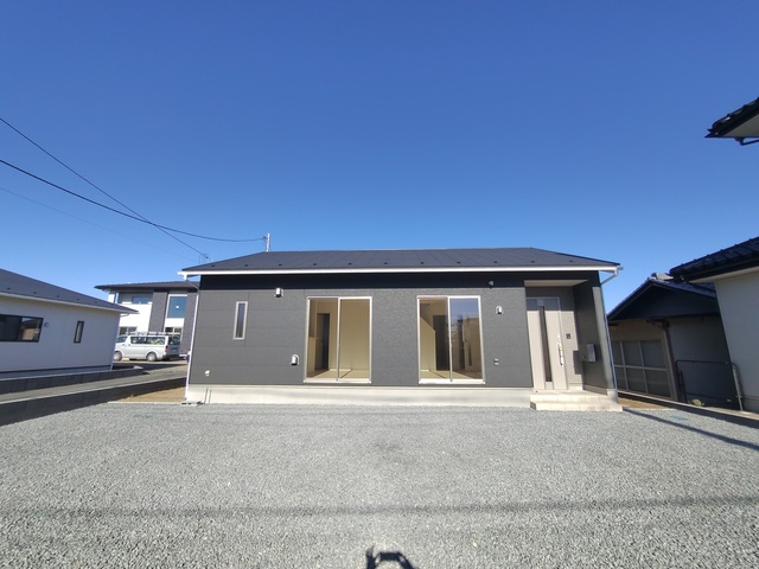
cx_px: 380
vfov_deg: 81.7
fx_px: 329
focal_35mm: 15
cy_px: 284
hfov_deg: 98.2
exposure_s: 1/926
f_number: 2.4
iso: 50
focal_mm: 1.6
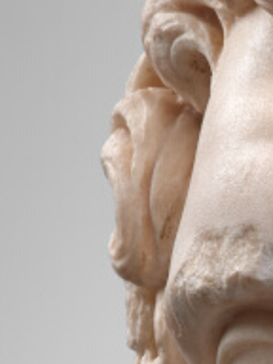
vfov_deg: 4.5
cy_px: 737
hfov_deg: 3.3
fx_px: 4606
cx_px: 684
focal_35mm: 438
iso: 100
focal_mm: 80
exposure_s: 1/125
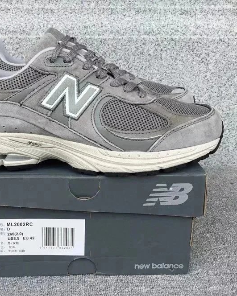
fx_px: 360
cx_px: 81
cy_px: 149
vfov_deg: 44.8
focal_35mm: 41
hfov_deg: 36.1
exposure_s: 1/307
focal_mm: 3.3
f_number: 2.4
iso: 25
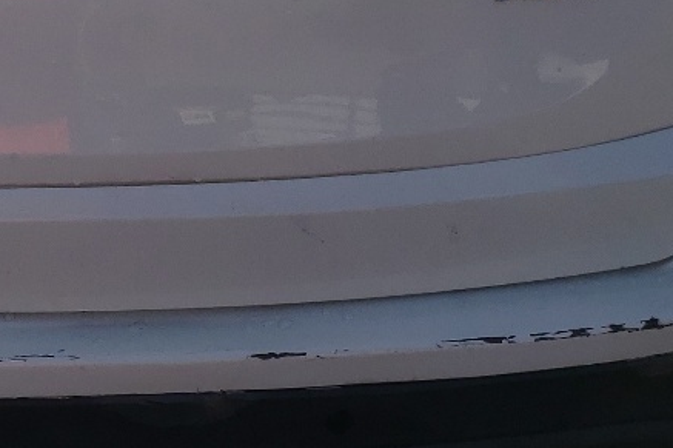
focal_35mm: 99
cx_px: -5
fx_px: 1850
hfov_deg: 20.0
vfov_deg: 12.8
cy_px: -316
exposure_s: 1/5000
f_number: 1.5
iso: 50
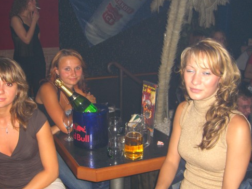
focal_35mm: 47
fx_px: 342
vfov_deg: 30.8
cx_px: 105
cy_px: 112
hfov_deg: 40.3
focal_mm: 7.9
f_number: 2.8
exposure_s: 1/60
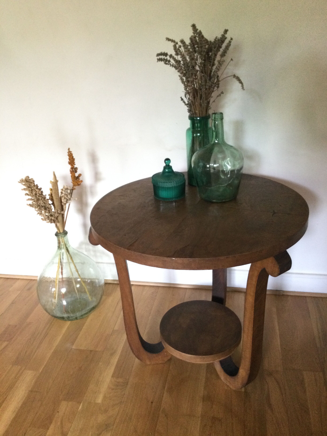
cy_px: 218
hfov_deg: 45.4
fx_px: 390
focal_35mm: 31
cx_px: 164
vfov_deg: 58.4
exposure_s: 1/20
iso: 200
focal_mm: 3.3
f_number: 2.4
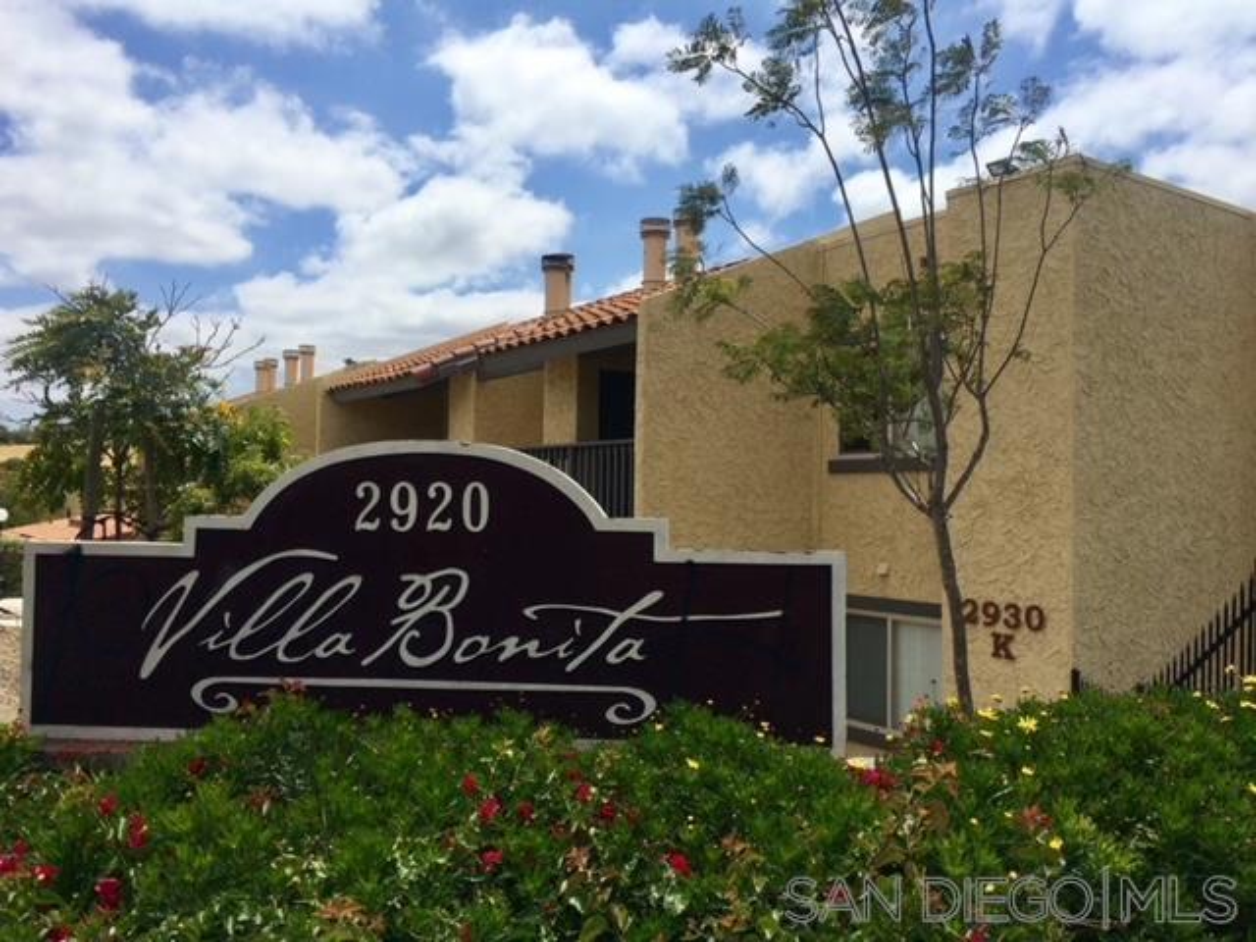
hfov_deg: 61.7
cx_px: 628
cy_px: 471
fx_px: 1052
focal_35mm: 29
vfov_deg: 48.2
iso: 32
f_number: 2.2
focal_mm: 4.15
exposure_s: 1/3425
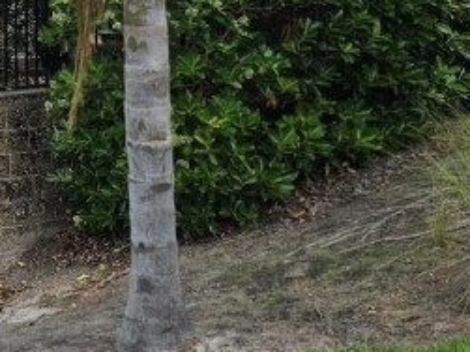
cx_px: -176
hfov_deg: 19.0
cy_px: -135
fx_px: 1276
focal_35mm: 94
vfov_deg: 14.9
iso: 12
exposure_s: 1/673
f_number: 1.7
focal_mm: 6.3
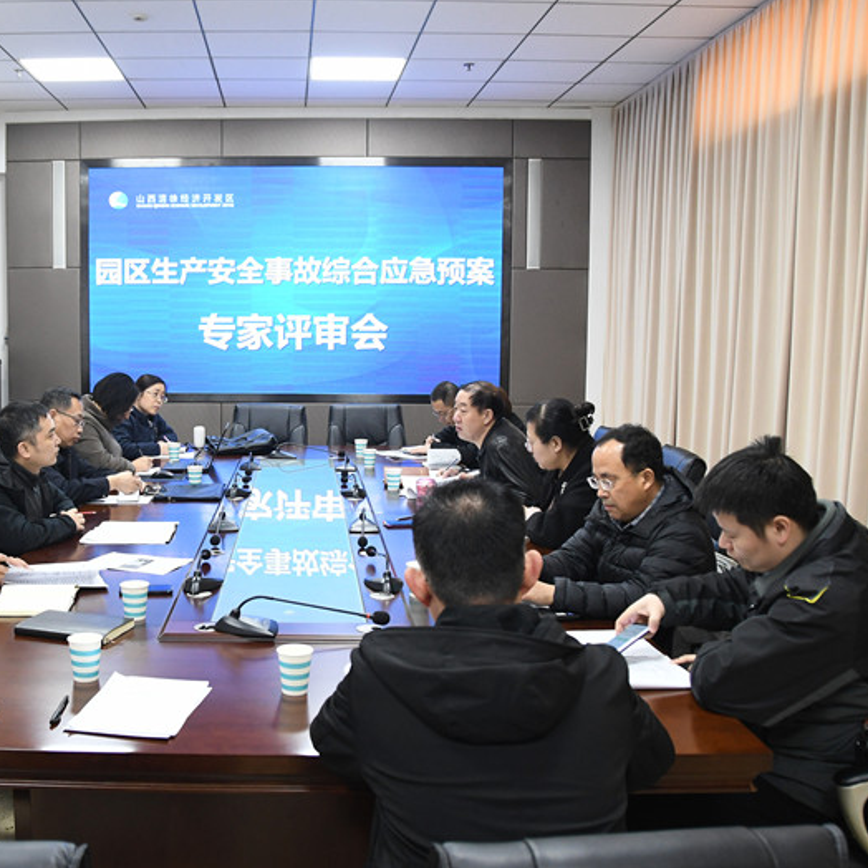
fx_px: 993
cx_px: 297
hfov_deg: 46.5
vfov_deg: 47.2
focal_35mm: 35
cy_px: 436
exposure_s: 1/60
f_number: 4
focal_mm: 18
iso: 1600
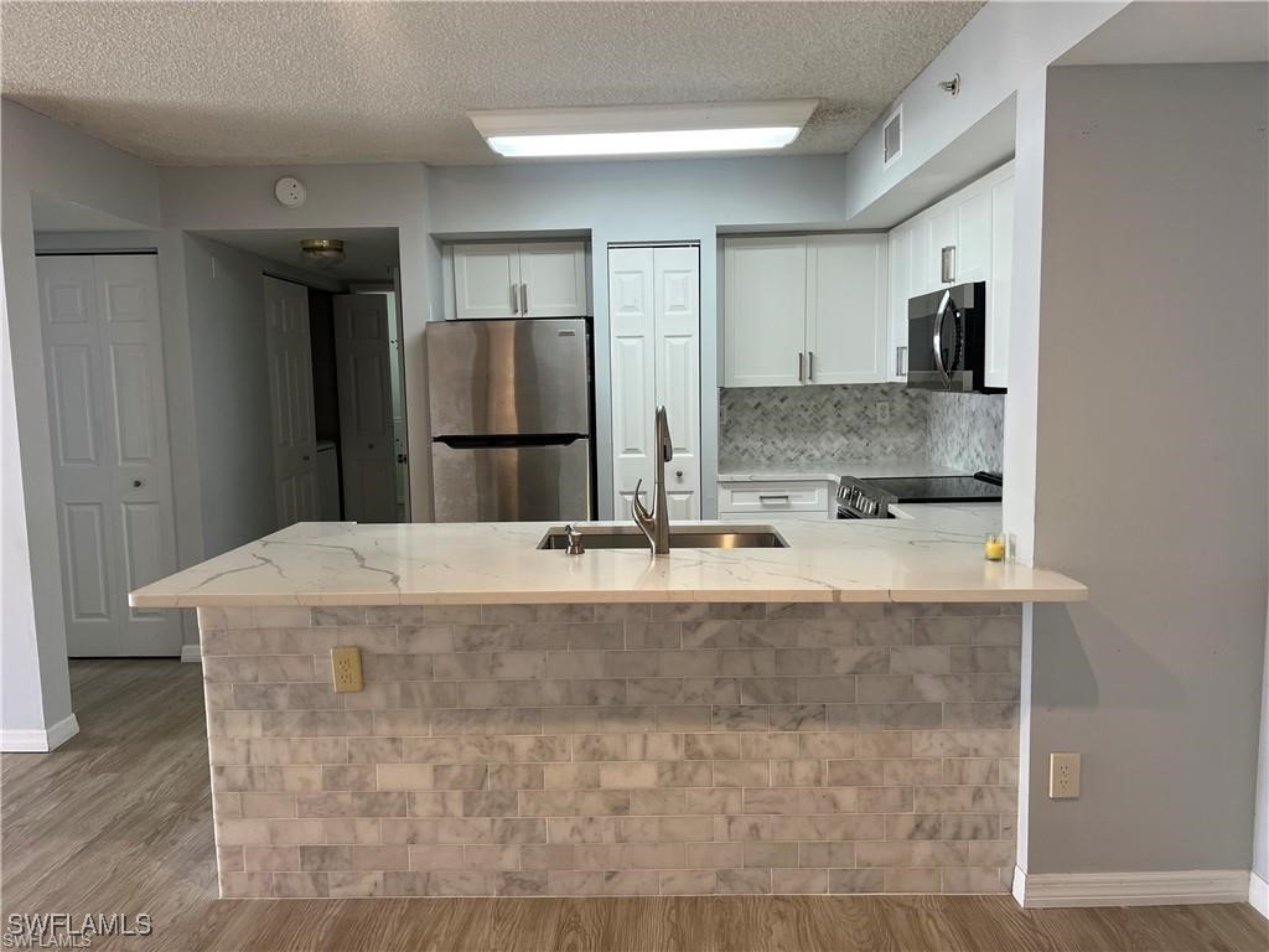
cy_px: 476
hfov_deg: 67.3
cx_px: 634
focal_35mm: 26
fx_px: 953
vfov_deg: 53.1
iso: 80
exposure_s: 1/60
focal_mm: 5.7
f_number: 1.5
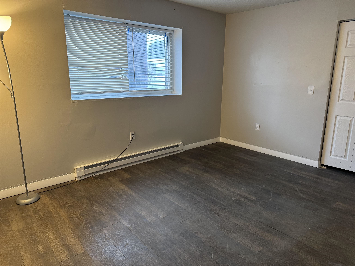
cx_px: 178
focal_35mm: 24
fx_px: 246
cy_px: 133
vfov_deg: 56.8
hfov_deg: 71.6
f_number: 1.78
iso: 250
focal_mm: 6.76
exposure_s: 1/60
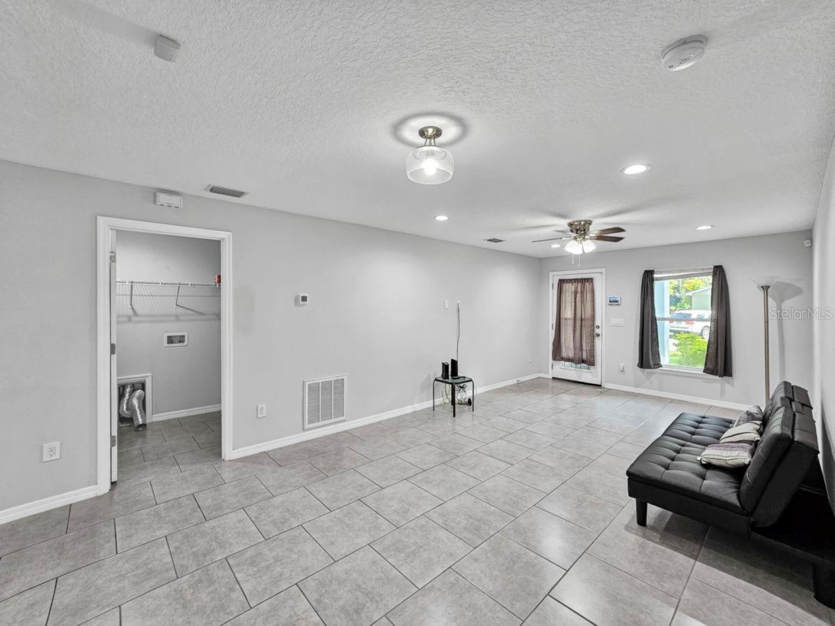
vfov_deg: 89.9
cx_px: 418
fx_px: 314
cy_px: 313
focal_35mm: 13
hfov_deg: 106.2
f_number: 2.2
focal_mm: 2.2
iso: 160
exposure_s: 1/60
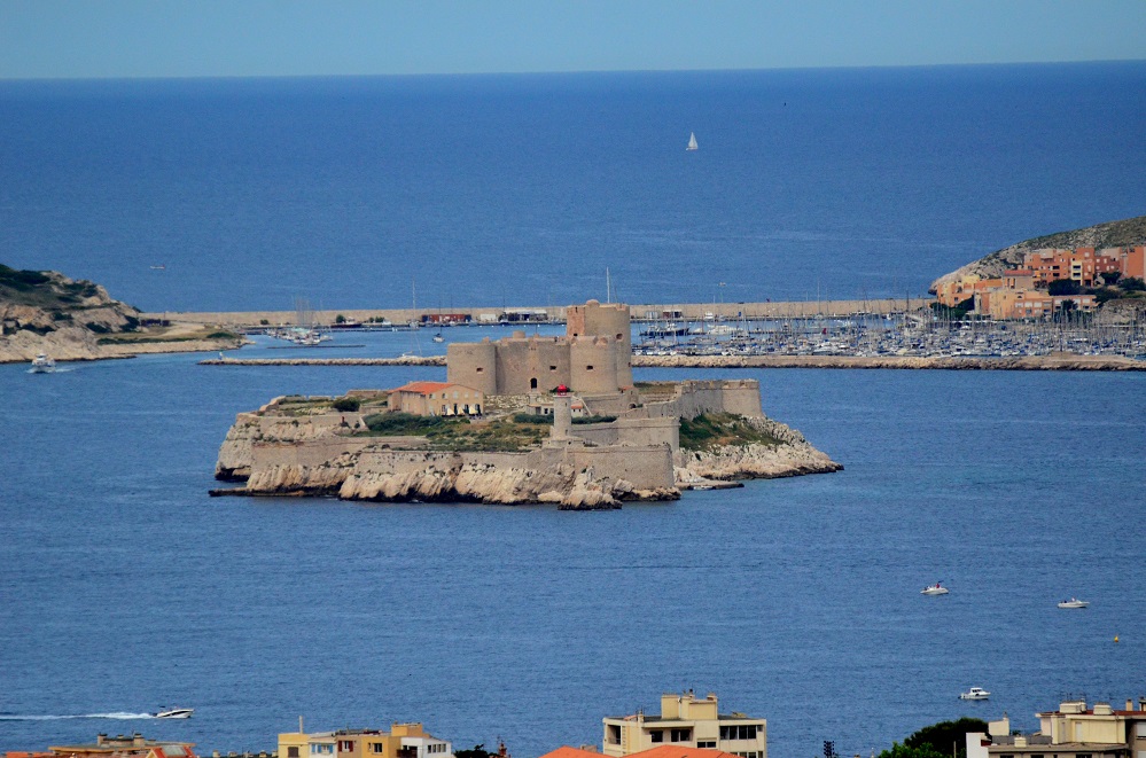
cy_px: 379
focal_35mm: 450
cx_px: 573
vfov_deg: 3.0
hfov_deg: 4.6
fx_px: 14291
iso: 1600
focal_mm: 300
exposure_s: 1/8000
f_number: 5.6
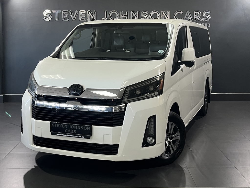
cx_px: 125
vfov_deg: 53.1
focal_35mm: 26
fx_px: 188
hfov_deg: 67.3
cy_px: 94
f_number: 1.6
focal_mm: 5.1
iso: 64
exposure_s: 1/50
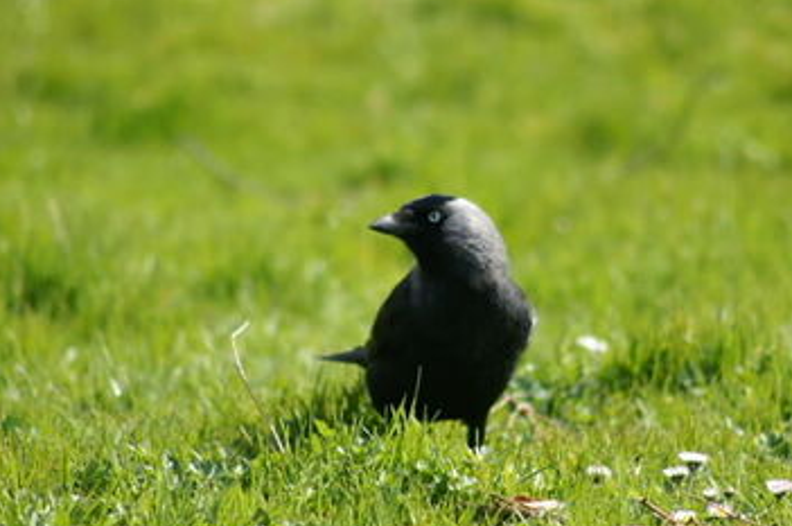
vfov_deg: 2.3
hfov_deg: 3.5
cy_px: 254
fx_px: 12940
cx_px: 445
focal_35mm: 589
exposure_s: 1/250
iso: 100
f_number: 5.6
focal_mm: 300
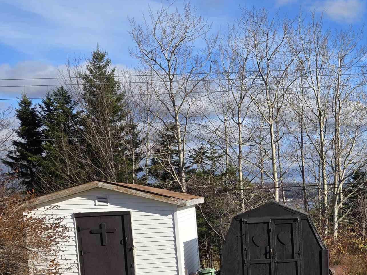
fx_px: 583
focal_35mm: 55
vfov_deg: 25.8
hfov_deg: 30.3
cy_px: 240
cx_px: 430
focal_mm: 6.3
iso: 80
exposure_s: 1/5778
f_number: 1.7
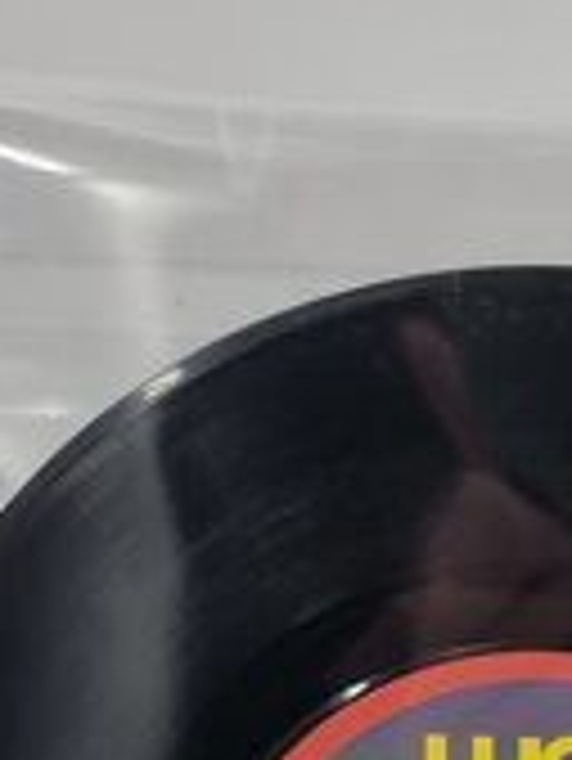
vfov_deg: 19.6
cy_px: 1025
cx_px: 608
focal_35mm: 91
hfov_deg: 15.9
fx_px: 2002
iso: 50
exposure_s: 1/100
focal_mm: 6.7
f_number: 1.8
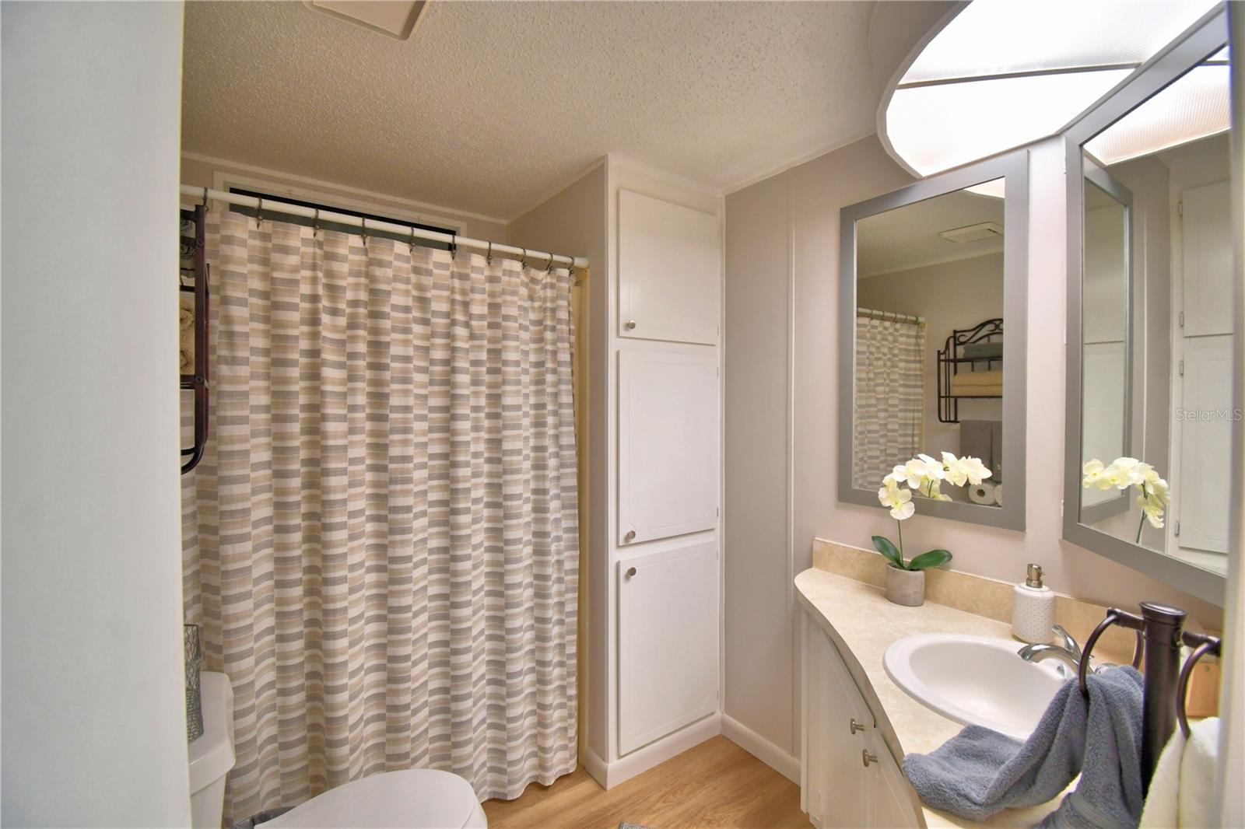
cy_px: 414
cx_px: 622
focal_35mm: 15
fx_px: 519
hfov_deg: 100.4
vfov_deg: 77.3
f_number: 4.5
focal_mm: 10
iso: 400
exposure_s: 1/50
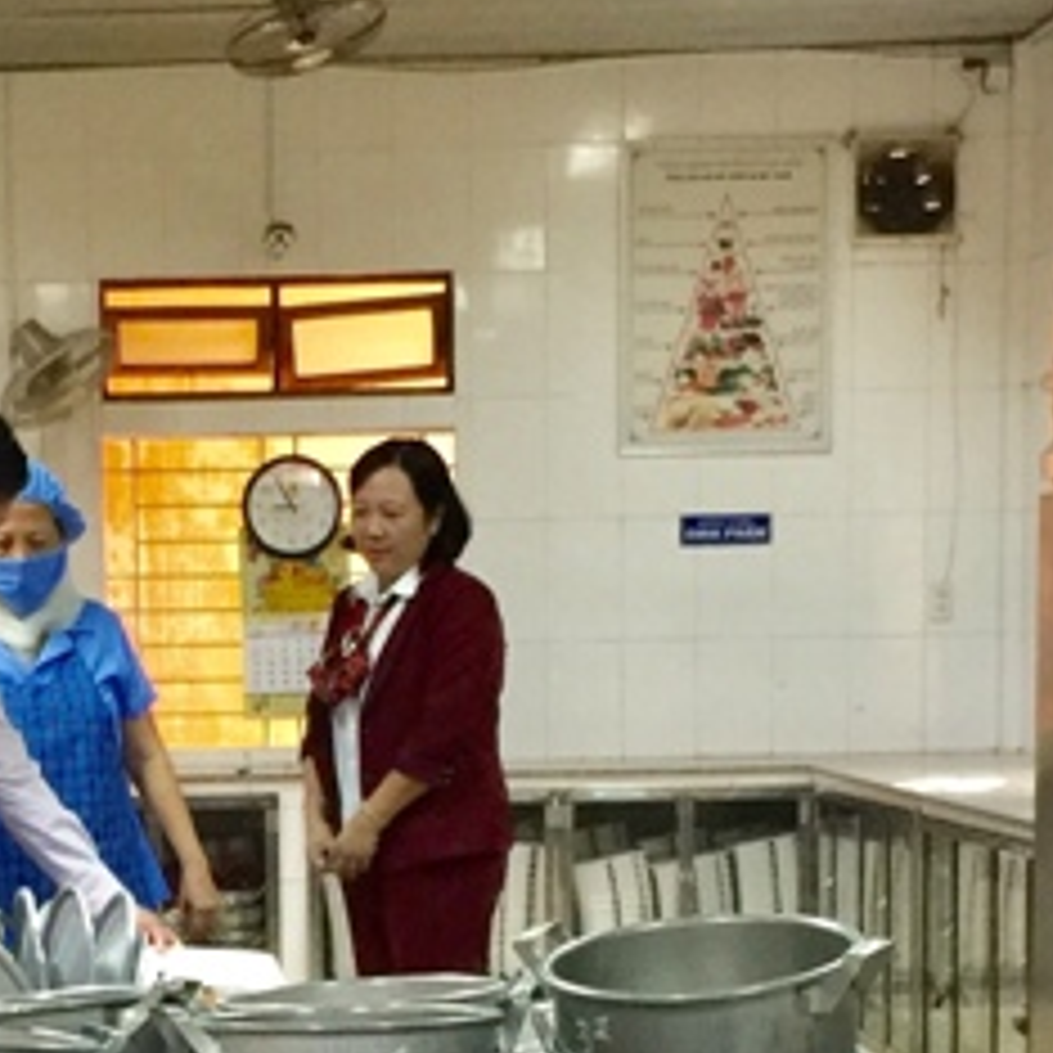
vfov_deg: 24.6
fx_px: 2409
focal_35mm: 70
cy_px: 675
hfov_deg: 24.6
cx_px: 374
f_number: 2.2
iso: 125
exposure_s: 1/10
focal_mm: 4.15
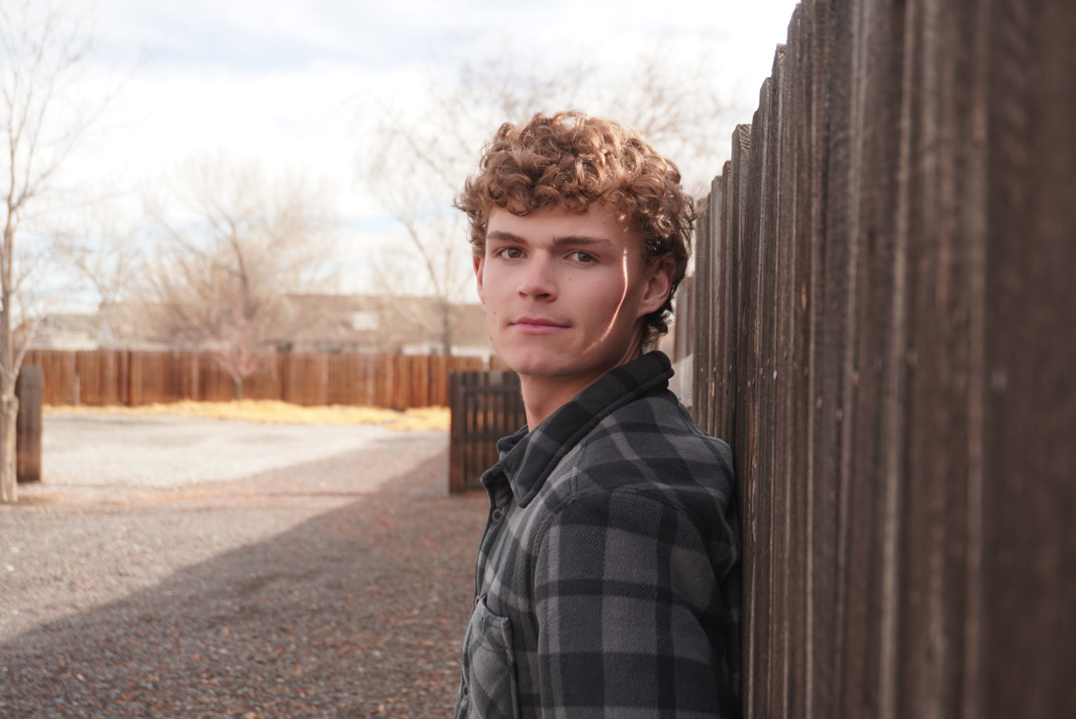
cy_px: 360
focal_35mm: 56
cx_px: 538
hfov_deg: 35.9
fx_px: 1660
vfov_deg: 24.4
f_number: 5.6
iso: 100
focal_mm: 37
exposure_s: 1/160
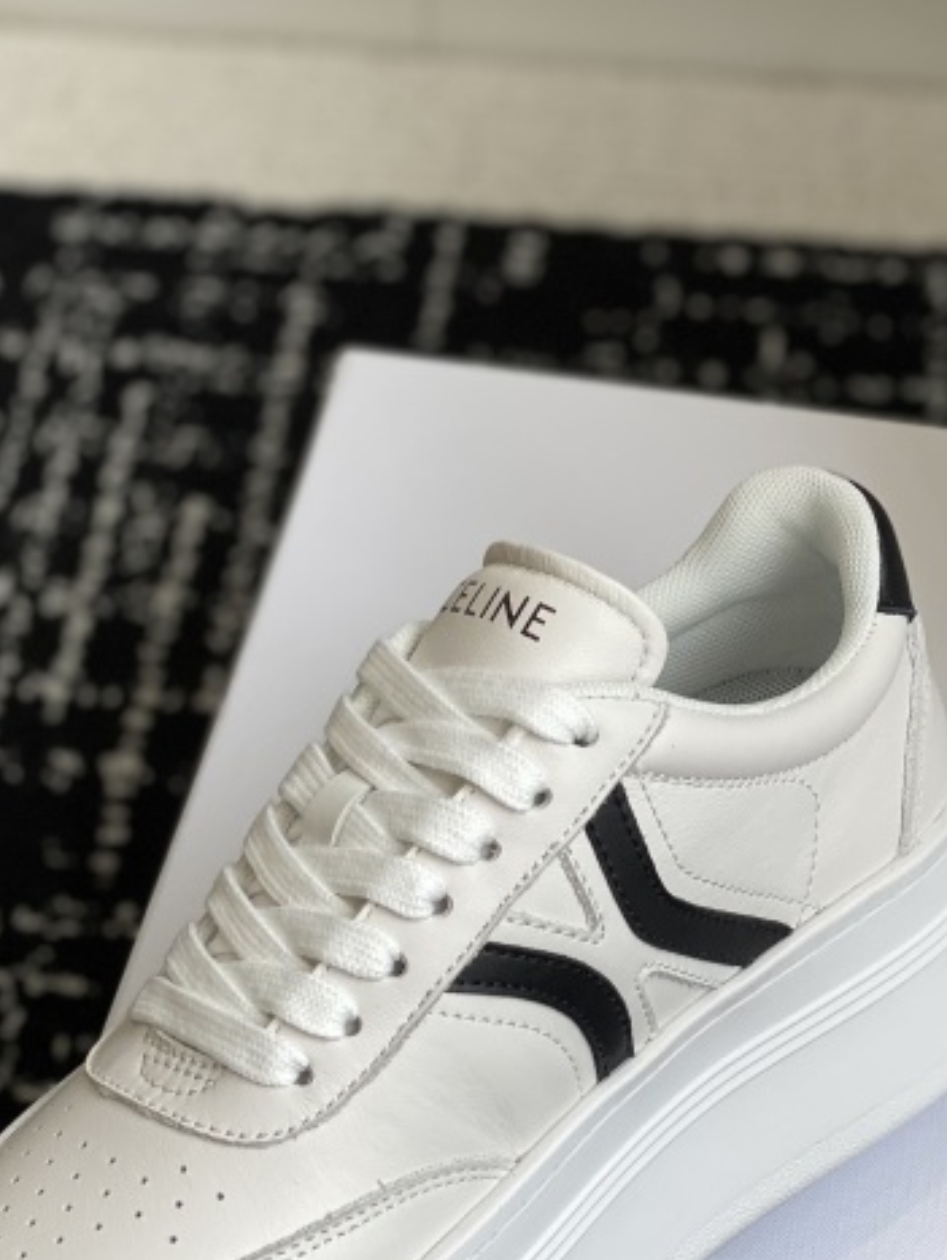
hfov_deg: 16.6
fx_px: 3242
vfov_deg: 22.0
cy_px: 639
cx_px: 591
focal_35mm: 89
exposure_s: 1/307
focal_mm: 6
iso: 20
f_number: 2
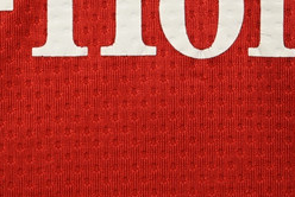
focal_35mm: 119
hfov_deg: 17.1
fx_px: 976
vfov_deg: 11.5
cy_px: 36
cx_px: 96
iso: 200
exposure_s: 1/125
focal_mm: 29.5
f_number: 4.5
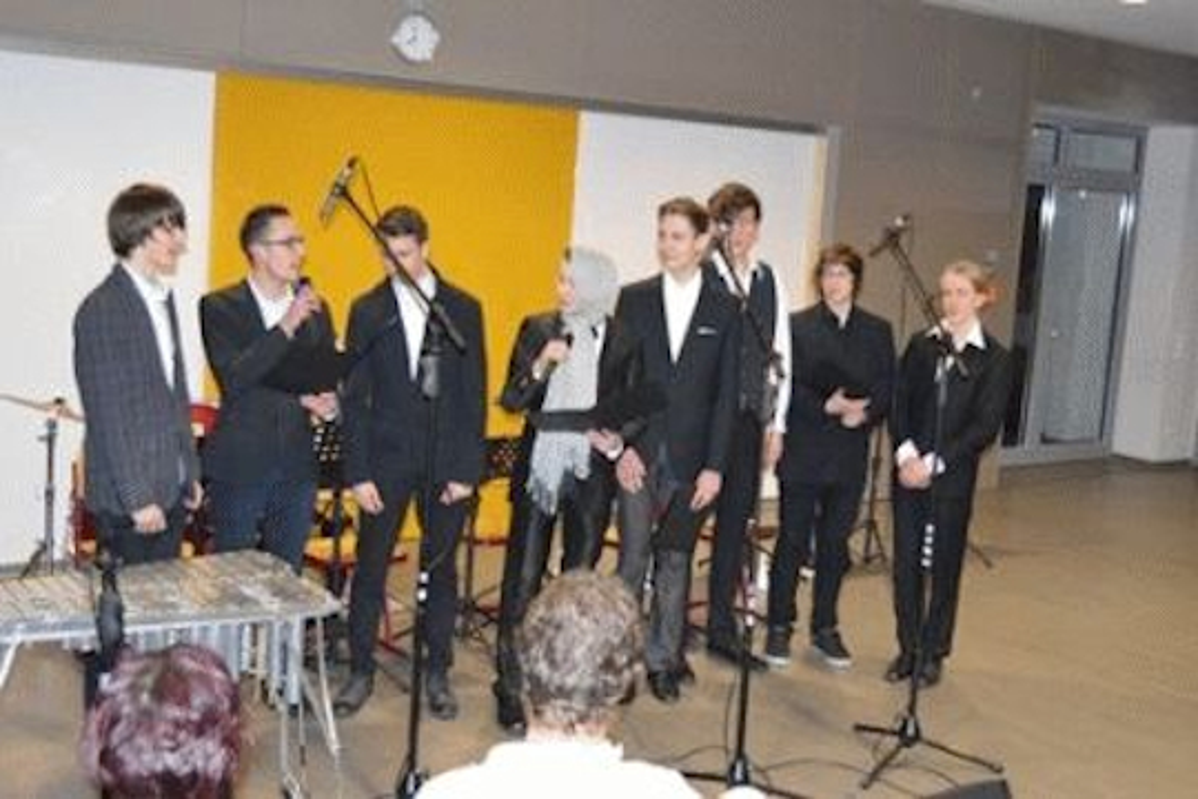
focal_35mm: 45
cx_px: 599
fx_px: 1497
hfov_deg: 43.6
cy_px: 400
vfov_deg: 29.9
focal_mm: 30
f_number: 4.2
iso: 2500
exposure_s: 1/60
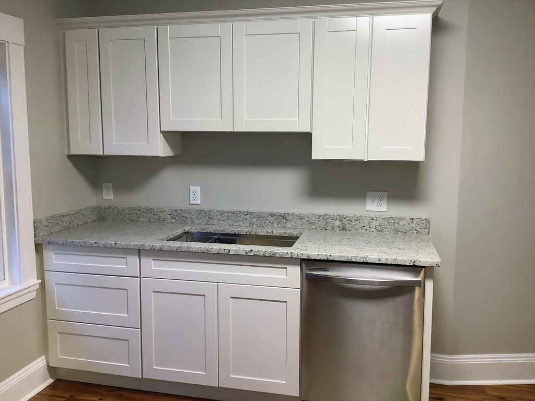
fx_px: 479
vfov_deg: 45.4
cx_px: 268
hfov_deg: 58.4
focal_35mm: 31
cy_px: 200
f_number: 2.4
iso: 200
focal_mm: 3.3
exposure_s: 1/60
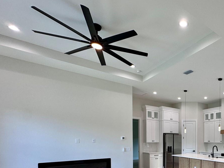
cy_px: 145
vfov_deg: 49.9
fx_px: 162
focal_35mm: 25
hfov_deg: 60.9
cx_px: 193
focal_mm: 2.22
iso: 125
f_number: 2.2
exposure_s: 1/120
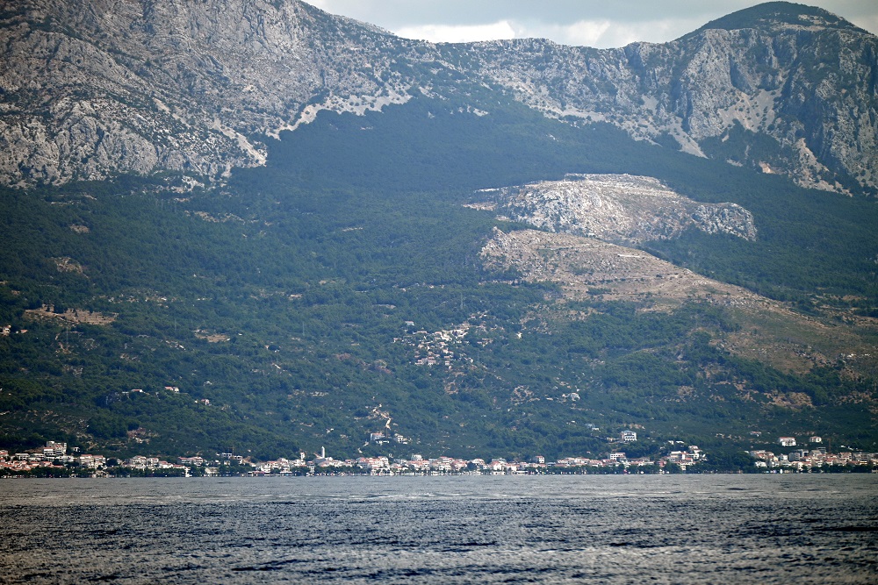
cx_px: 439
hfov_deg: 9.4
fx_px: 5366
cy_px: 292
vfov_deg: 6.2
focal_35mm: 220
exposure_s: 1/1000
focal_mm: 220
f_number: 5.3
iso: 100
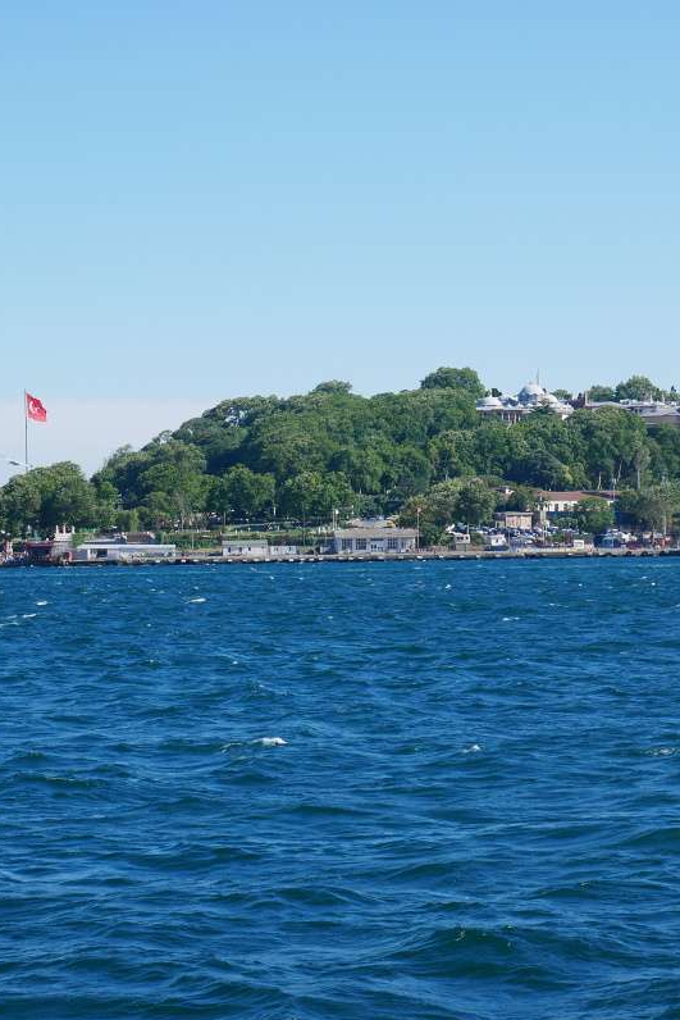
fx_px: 3002
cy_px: 512
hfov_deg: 12.9
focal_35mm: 106
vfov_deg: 19.3
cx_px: 320
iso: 200
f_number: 8
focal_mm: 38
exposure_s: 1/400
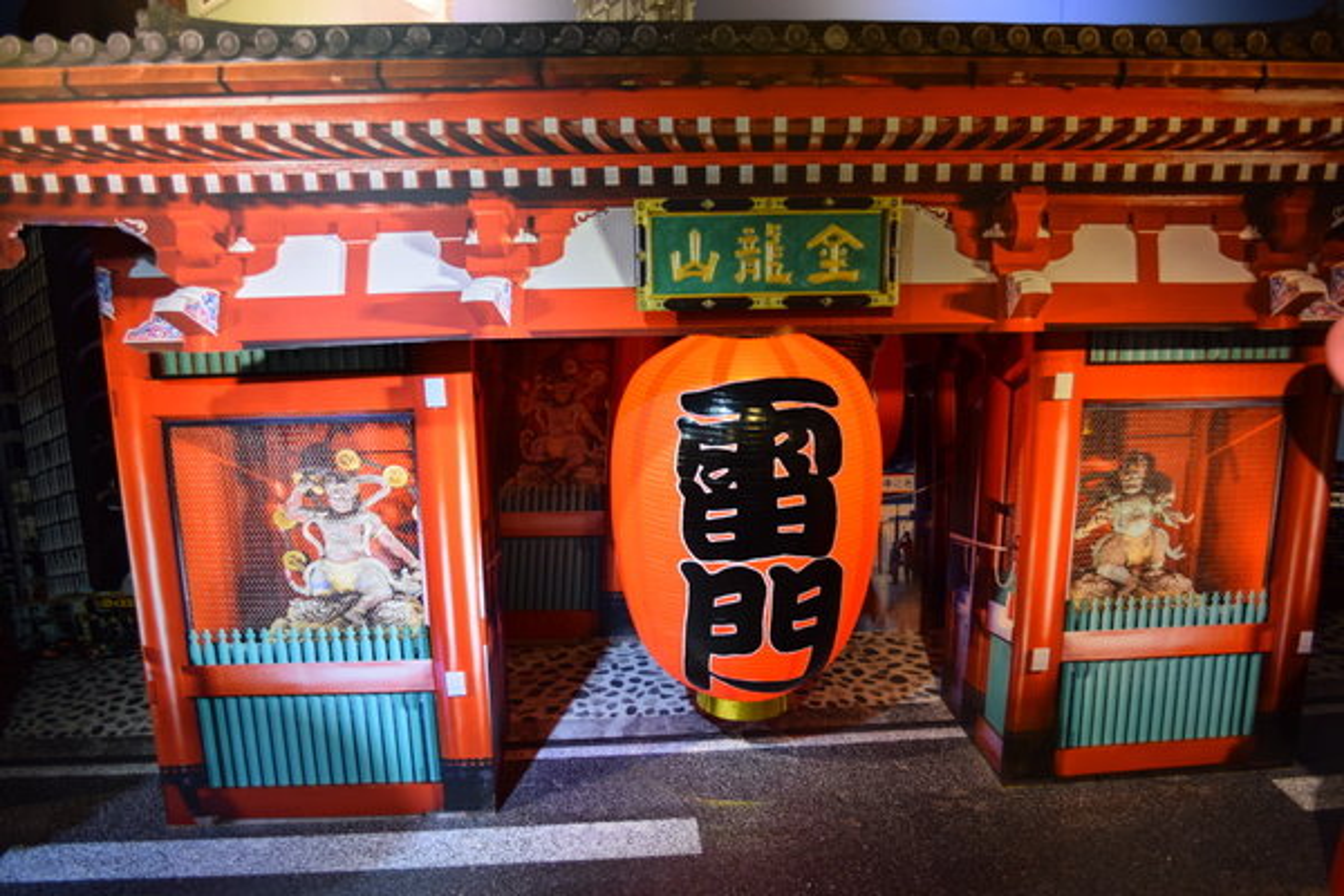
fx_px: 1120
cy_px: 448
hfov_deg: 61.9
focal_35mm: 30
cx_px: 672
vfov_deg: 43.6
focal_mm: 20
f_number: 4
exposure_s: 1/60
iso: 640
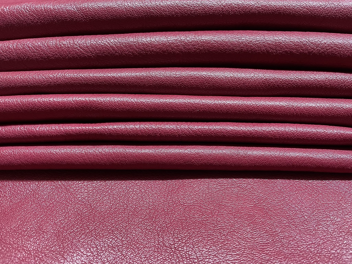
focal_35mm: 26
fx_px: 264
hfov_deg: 67.3
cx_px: 176
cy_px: 132
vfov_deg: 53.0
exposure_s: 1/60
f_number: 1.6
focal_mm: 4.2
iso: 160
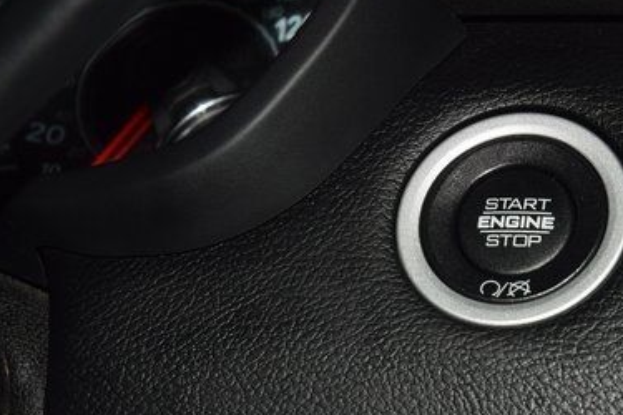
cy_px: 230
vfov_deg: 7.7
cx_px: 517
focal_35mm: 179
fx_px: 3097
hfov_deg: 11.4
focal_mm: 70
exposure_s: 1/125
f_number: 8
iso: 100
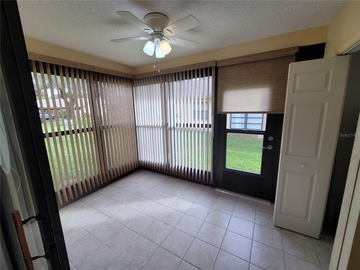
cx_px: 180
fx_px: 135
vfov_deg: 89.9
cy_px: 135
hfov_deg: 106.2
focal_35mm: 13
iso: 50
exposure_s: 1/162
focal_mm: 2.2
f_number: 2.2
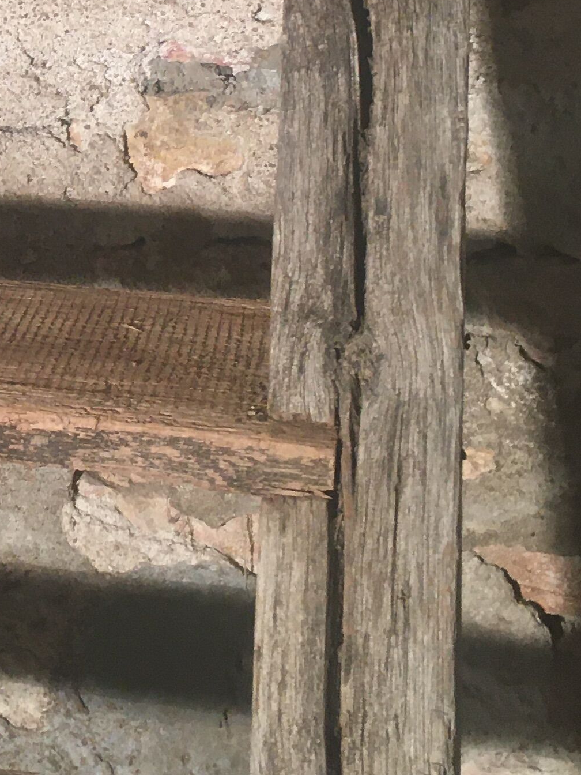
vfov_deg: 21.7
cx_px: -123
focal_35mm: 87
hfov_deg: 16.3
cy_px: 10
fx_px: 1947
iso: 80
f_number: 2.2
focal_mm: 4.15
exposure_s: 1/33
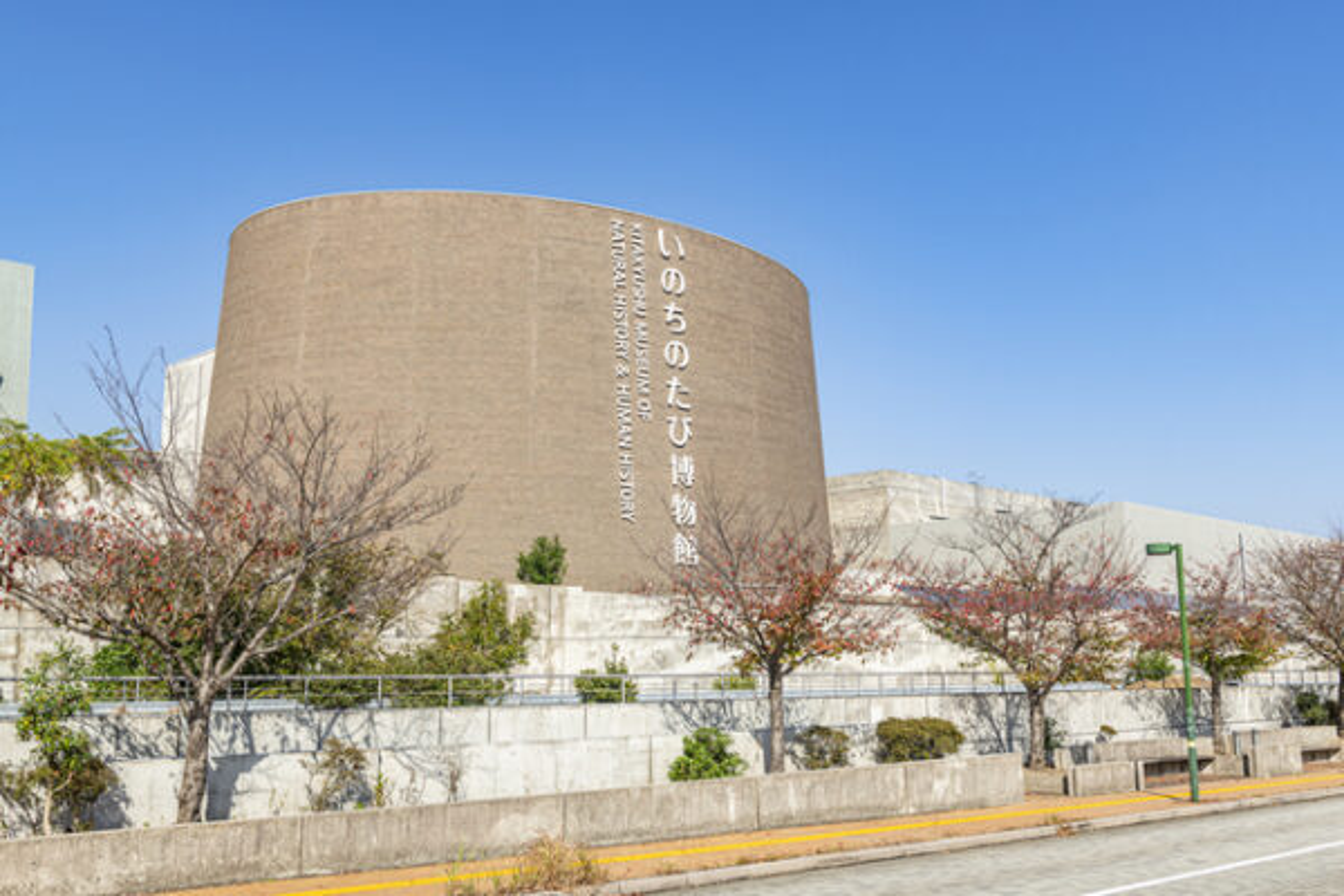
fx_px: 1307
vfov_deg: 37.9
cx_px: 672
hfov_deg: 54.4
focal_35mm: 35
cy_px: 448
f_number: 11
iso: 100
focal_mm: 35
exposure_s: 1/125
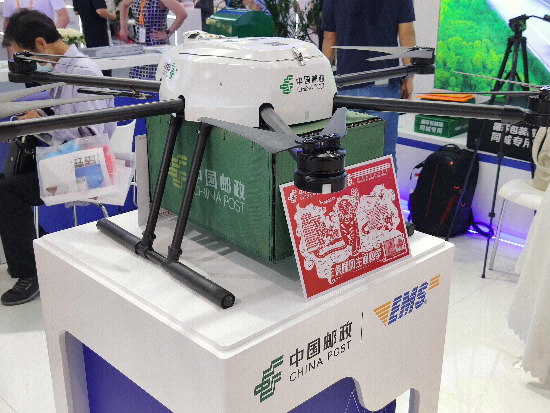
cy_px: 211
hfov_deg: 46.8
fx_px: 636
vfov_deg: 36.0
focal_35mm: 40
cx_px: 272
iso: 126
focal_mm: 4.75
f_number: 1.75
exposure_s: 1/100
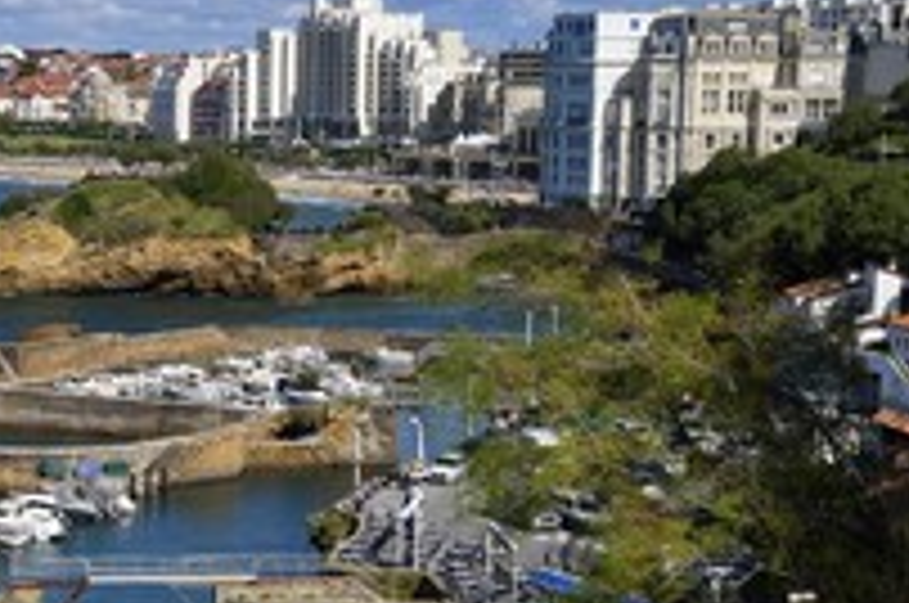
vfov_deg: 13.6
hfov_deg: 19.8
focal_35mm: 100
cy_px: 387
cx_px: -7
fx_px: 2521
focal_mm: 48
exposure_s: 1/320
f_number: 13
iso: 200
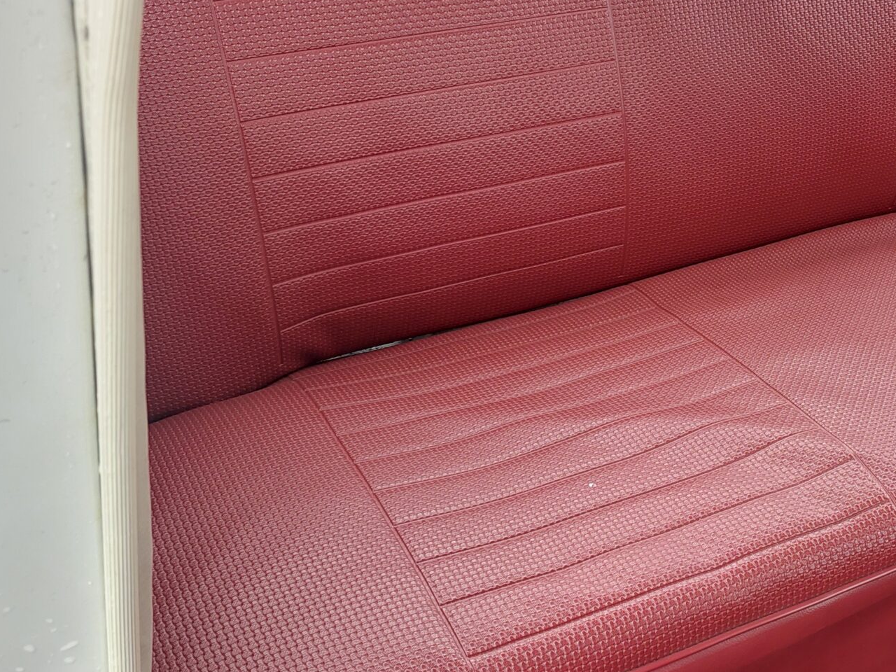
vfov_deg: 29.1
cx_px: 680
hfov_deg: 37.2
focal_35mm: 50
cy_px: 319
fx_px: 1294
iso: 64
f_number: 1.8
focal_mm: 5.23
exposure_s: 1/50
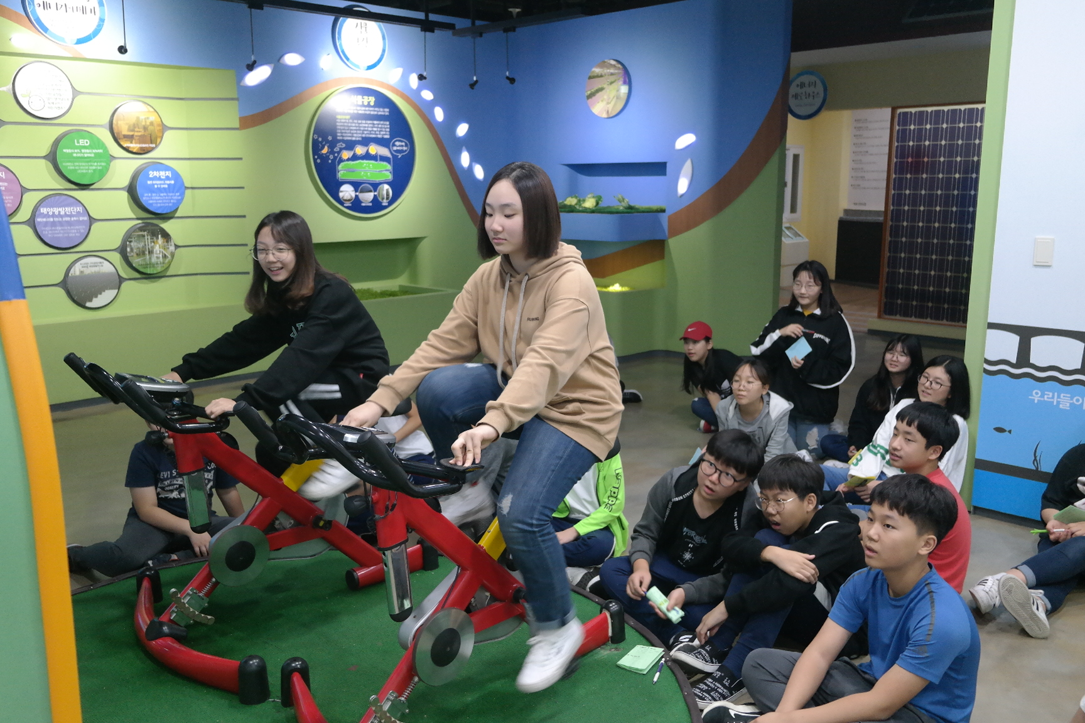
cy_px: 362
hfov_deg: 61.9
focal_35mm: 30
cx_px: 542
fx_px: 904
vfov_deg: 43.6
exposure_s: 1/40
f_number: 3.5
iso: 1600
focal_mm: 20
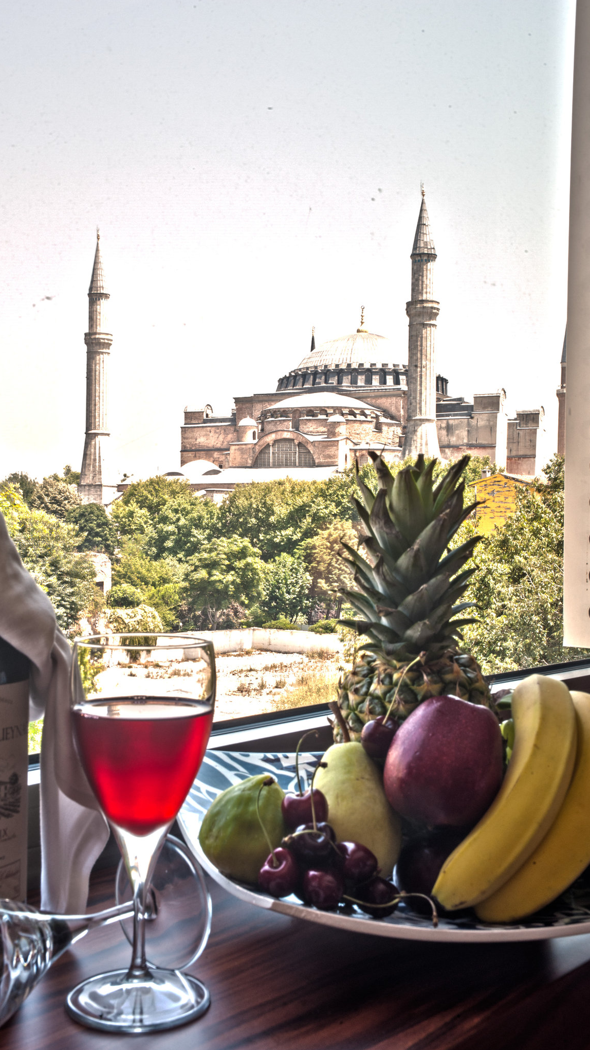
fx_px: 1168
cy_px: 524
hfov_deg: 28.3
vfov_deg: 48.4
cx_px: 248
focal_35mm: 42
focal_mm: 40
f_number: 22
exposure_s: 1/6
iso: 800
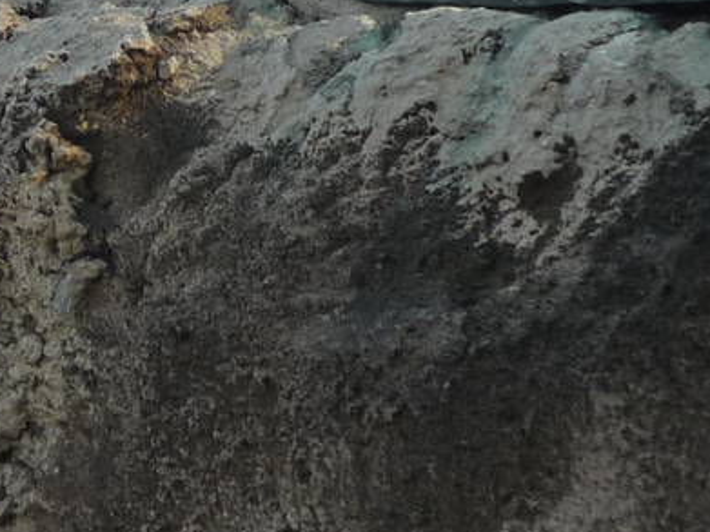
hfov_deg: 13.6
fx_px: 2768
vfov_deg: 10.8
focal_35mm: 135
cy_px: -123
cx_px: -405
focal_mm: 5.5
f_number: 2.8
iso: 100
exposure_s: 1/500
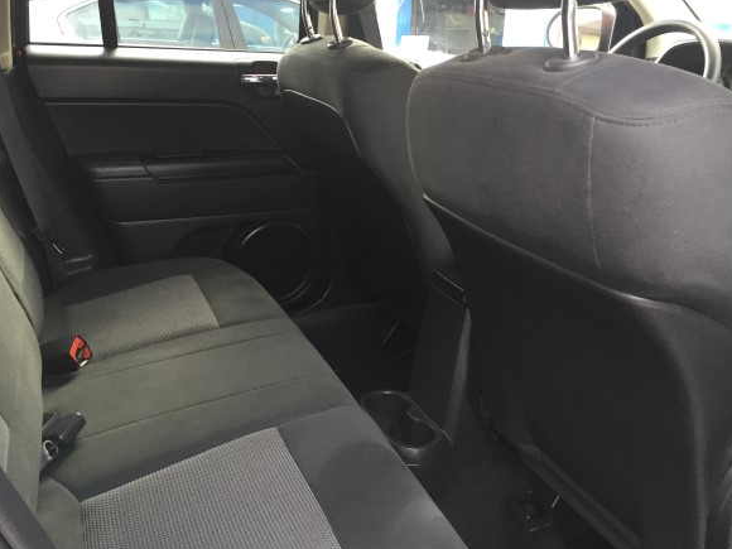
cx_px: 341
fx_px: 677
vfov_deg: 44.1
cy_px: 259
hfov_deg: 56.8
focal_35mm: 32
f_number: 2.2
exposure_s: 1/30
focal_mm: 4.15
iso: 40
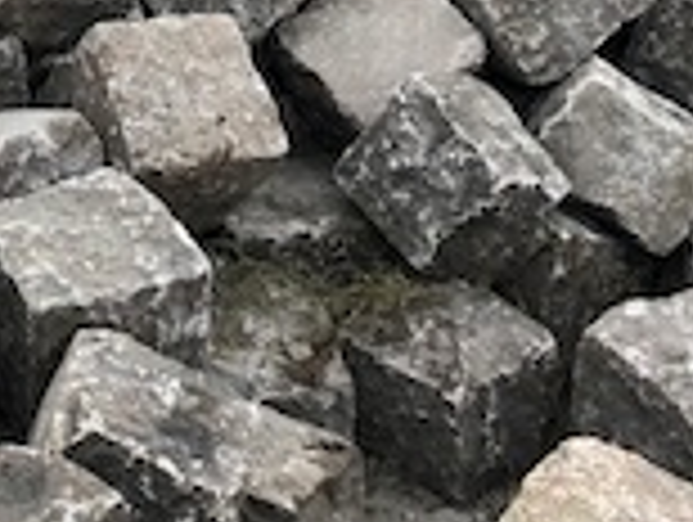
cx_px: -441
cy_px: -342
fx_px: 2326
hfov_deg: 15.3
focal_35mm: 116
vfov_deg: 12.0
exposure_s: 1/40
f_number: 1.8
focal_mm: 4
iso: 25
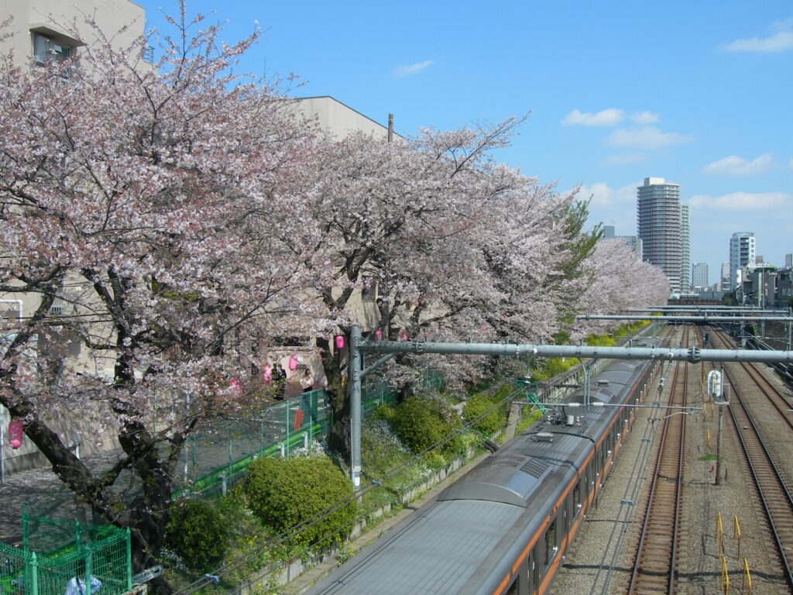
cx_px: 396
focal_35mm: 38
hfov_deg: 49.0
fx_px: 871
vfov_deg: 37.7
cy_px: 298
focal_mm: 7.8
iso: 50
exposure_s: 1/406
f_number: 4.8
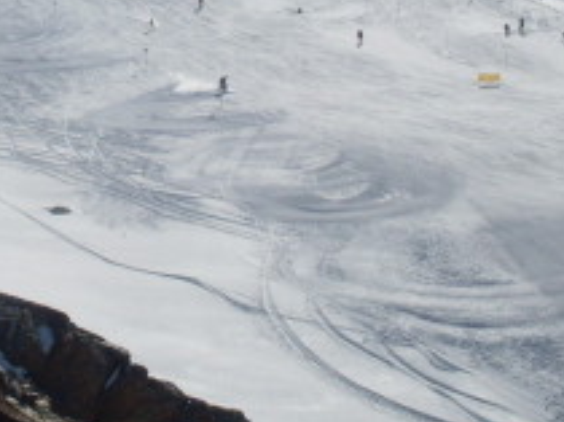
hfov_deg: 22.0
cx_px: 62
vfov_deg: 16.6
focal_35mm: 87
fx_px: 1416
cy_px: -5
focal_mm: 6.3
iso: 80
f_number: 8.4
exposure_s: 1/750
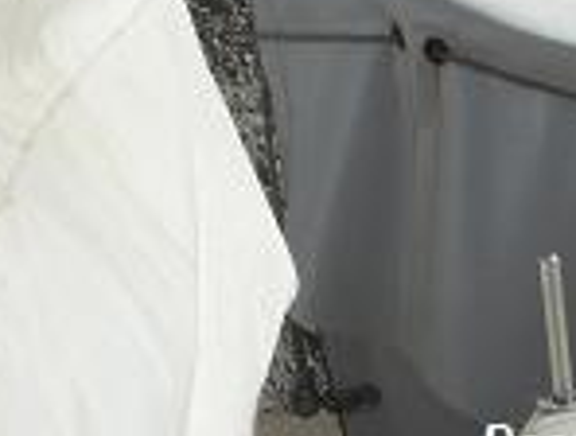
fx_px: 5860
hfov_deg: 5.6
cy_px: -245
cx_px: 37
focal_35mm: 351
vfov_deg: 4.2
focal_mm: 18.2
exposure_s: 1/640
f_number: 5.8
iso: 80
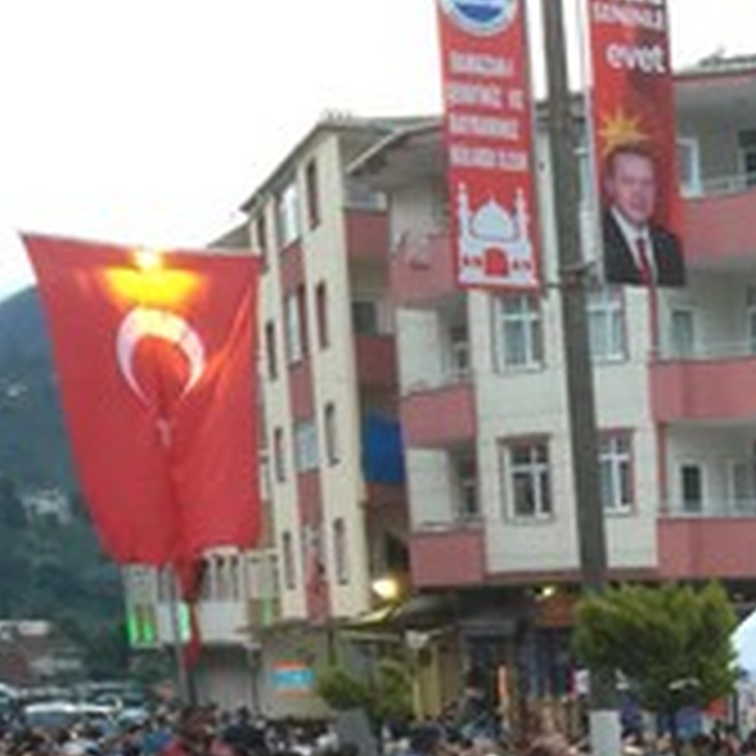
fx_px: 2520
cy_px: 1107
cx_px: 1318
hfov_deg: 15.0
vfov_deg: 15.8
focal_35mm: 102
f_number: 2.2
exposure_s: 1/17
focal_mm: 4.15
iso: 50
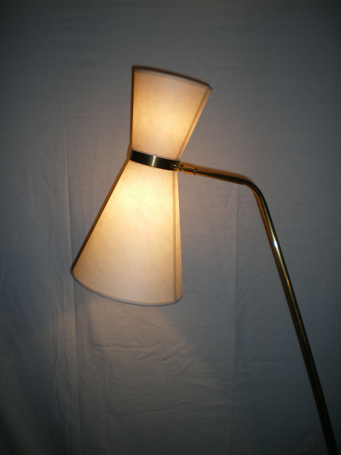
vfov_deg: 51.4
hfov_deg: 39.7
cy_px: 228
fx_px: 473
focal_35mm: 36
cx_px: 170
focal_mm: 6.3
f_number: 3.1
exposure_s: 1/160
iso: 50
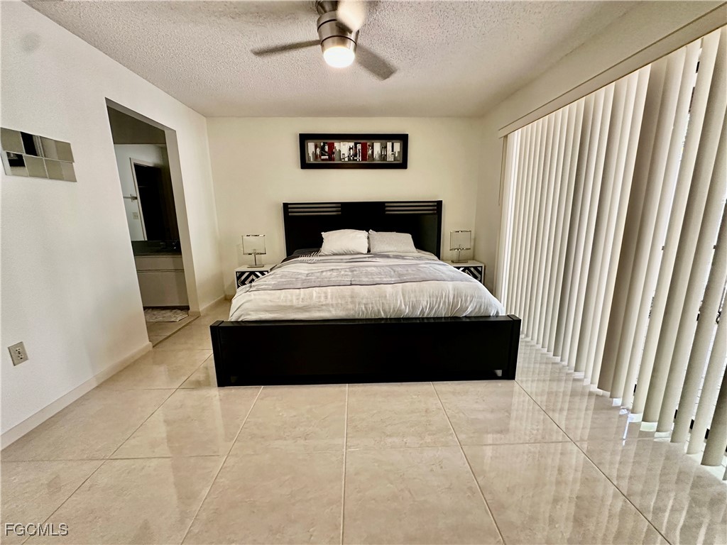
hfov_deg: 102.1
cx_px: 364
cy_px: 272
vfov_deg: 85.7
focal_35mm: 14
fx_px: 294
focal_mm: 2.22
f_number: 2.2
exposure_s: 1/60
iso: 500
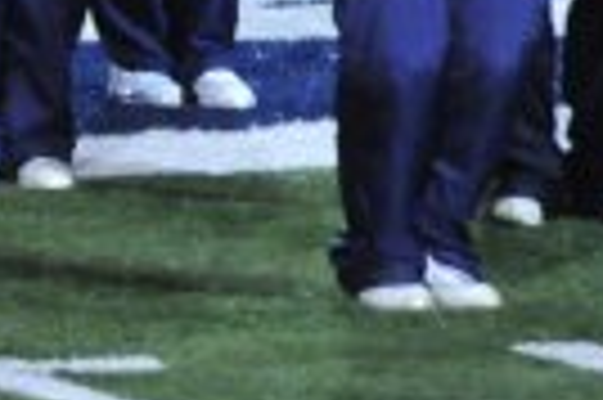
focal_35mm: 1433
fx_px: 23973
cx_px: -774
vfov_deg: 1.0
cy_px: -312
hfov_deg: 1.4
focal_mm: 160
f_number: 2.8
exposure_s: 1/160
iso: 1600
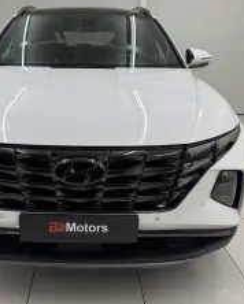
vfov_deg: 47.9
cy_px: 148
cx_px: 82
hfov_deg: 38.8
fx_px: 343
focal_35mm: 38
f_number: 1.78
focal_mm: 6.76
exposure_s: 1/100
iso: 100
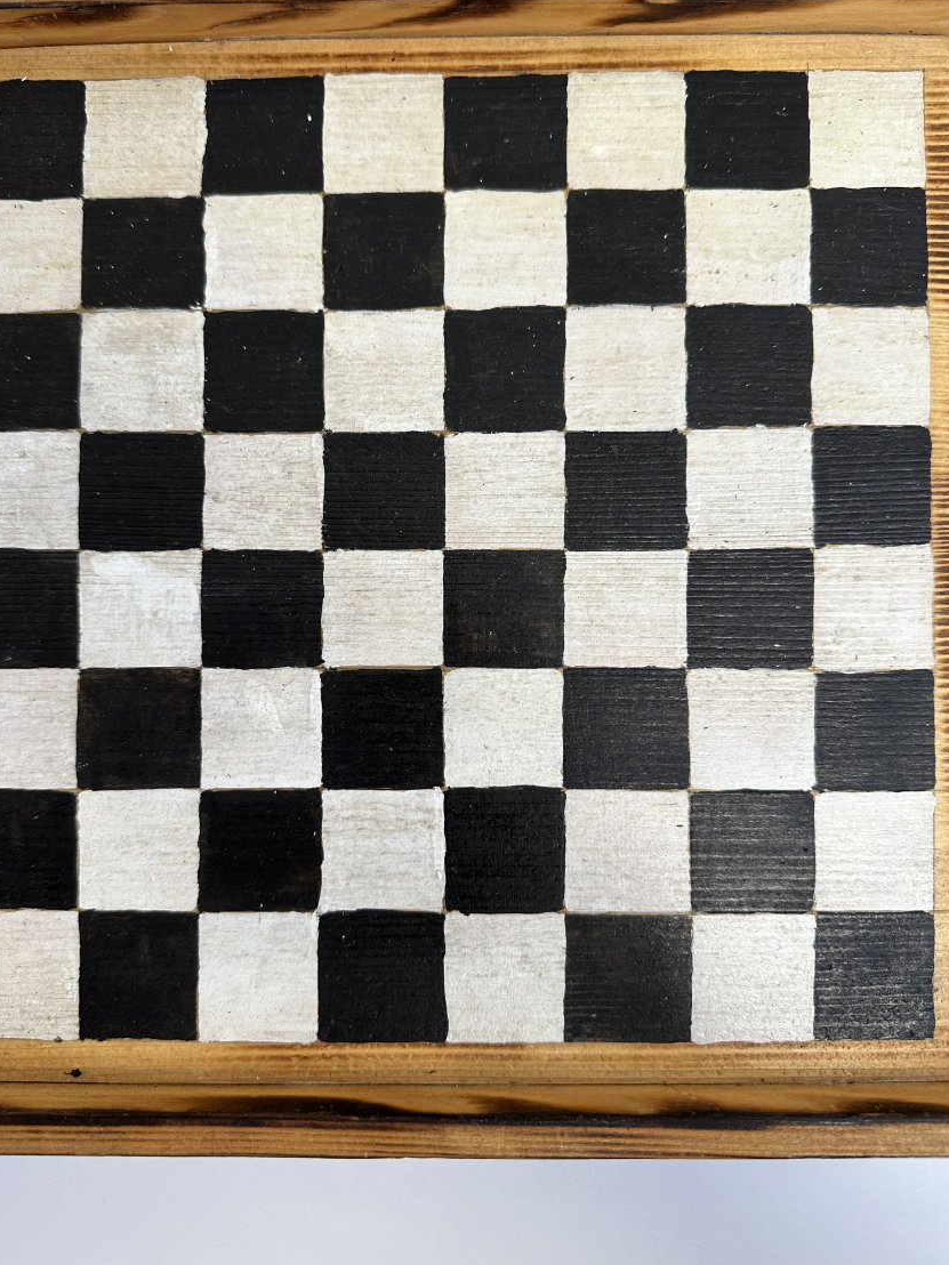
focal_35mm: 26
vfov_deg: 67.2
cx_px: 443
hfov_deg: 53.0
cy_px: 582
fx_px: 950
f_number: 1.8
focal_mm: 6.9
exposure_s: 1/100
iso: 100
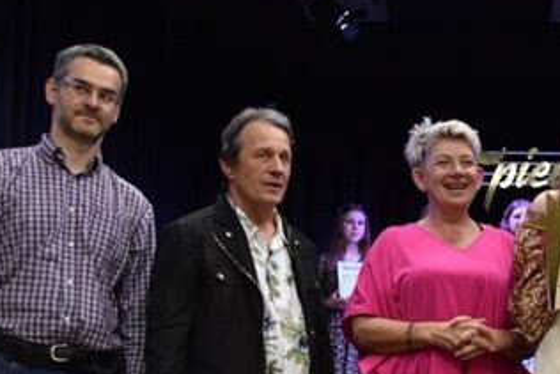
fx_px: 1027
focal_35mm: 66
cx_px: 450
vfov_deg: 20.1
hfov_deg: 29.8
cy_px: 360
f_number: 3.5
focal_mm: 20
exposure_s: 1/100
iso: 800
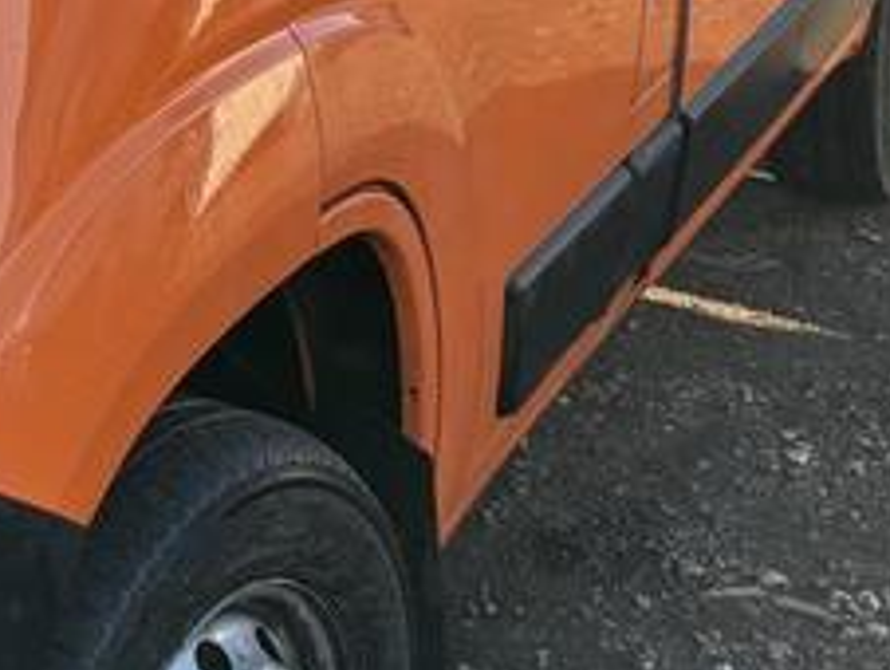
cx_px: -315
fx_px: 2651
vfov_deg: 14.1
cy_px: -71
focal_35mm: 103
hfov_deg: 17.7
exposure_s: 1/571
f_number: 1.6
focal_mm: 5.96
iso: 50
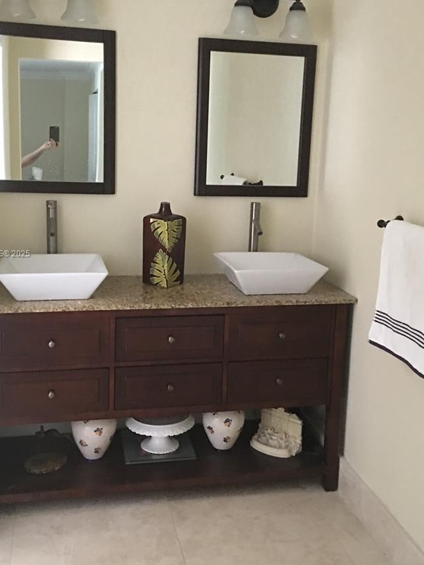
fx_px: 669
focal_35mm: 41
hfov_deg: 35.1
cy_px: 254
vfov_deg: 45.7
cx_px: 208
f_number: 2.2
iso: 80
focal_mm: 4.15
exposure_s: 1/4
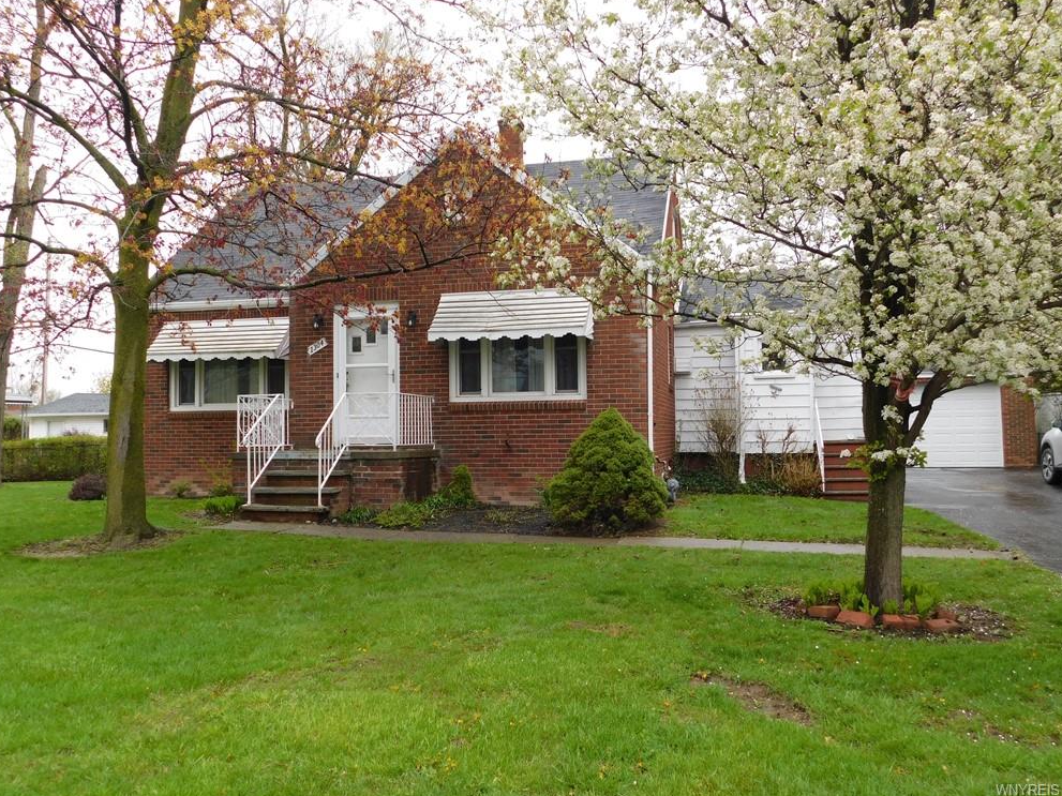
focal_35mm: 31
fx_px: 951
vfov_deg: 45.4
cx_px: 519
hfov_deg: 58.4
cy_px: 389
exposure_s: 1/250
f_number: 3.2
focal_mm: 5.3
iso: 125
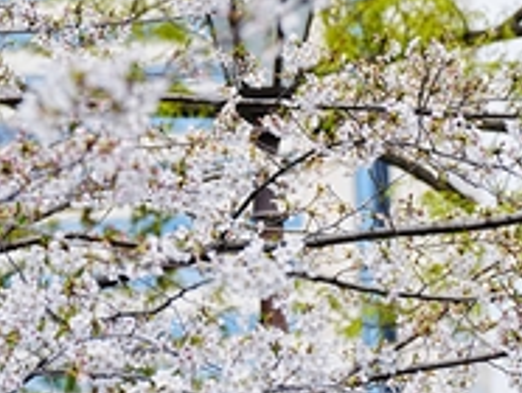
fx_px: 5587
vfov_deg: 4.0
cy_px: 62
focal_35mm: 370
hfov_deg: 5.3
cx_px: 276
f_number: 6.3
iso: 100
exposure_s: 1/320
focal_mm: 179
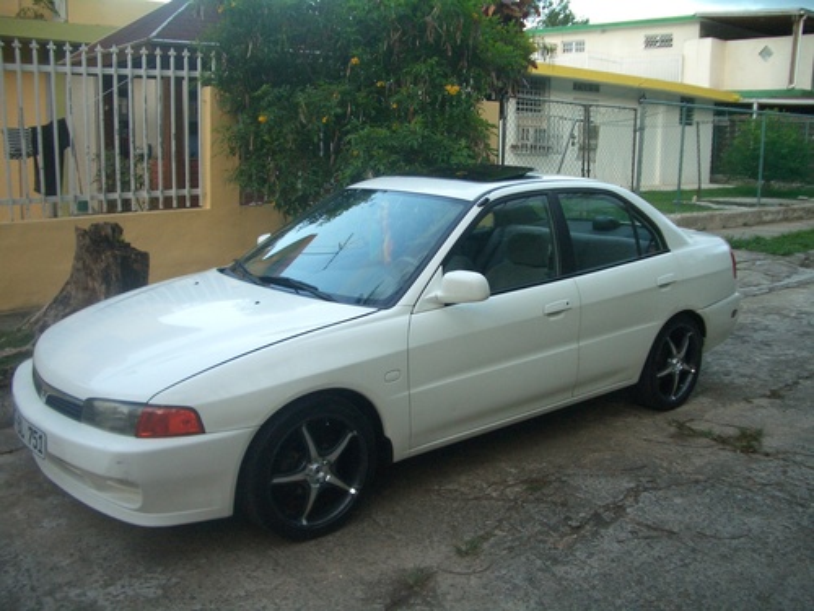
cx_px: 407
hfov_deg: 52.6
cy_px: 306
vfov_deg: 40.7
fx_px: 823
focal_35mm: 35
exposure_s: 1/80
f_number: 2.6
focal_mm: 5.8
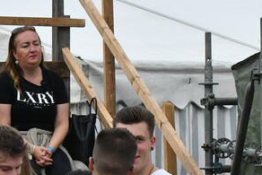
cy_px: 335
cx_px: 191
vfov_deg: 2.2
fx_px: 4485
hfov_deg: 3.3
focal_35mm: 616
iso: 2000
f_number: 11
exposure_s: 1/500
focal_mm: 100
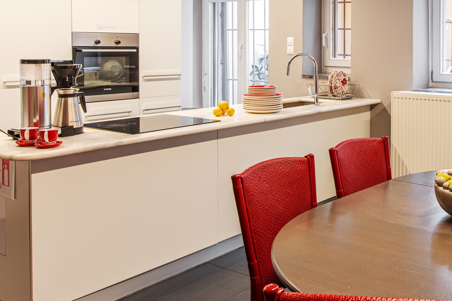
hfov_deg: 46.5
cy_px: 97
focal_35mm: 39
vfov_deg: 33.9
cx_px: 371
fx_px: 490
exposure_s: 1/2
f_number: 10
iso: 100
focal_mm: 20
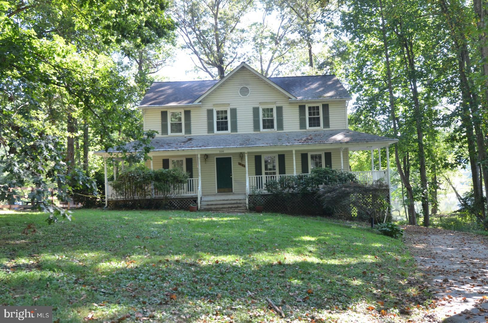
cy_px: 162
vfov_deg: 36.7
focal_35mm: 36
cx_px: 244
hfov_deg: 53.2
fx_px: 487
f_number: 5.6
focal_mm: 24
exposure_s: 1/100
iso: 400
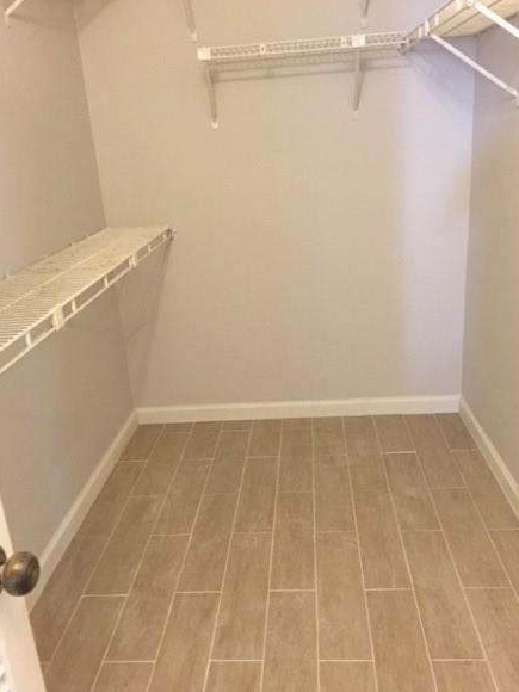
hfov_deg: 44.2
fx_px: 640
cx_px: 262
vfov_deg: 56.8
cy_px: 370
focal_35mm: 32
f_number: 2.2
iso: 160
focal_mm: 4.15
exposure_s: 1/30
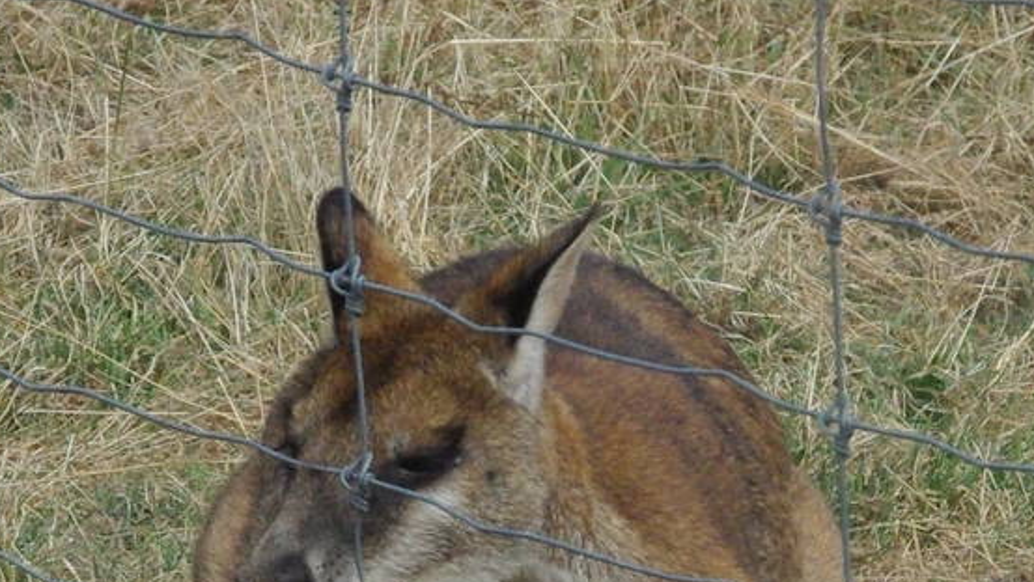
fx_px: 11546
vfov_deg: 2.9
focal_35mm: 421
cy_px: 562
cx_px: 483
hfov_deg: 5.1
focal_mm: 93
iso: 1600
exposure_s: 1/1500
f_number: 11
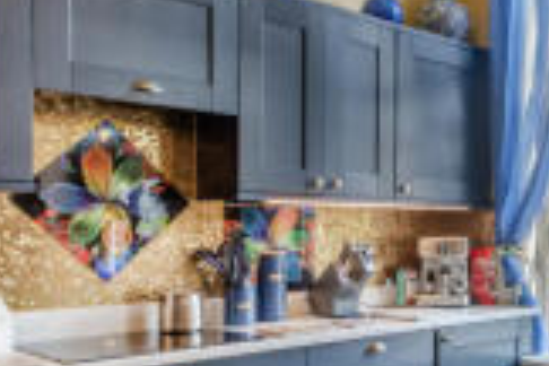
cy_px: 219
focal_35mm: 44
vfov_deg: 30.4
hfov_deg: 37.6
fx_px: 671
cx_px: 596
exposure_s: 1/80
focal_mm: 10
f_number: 7.1
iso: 100
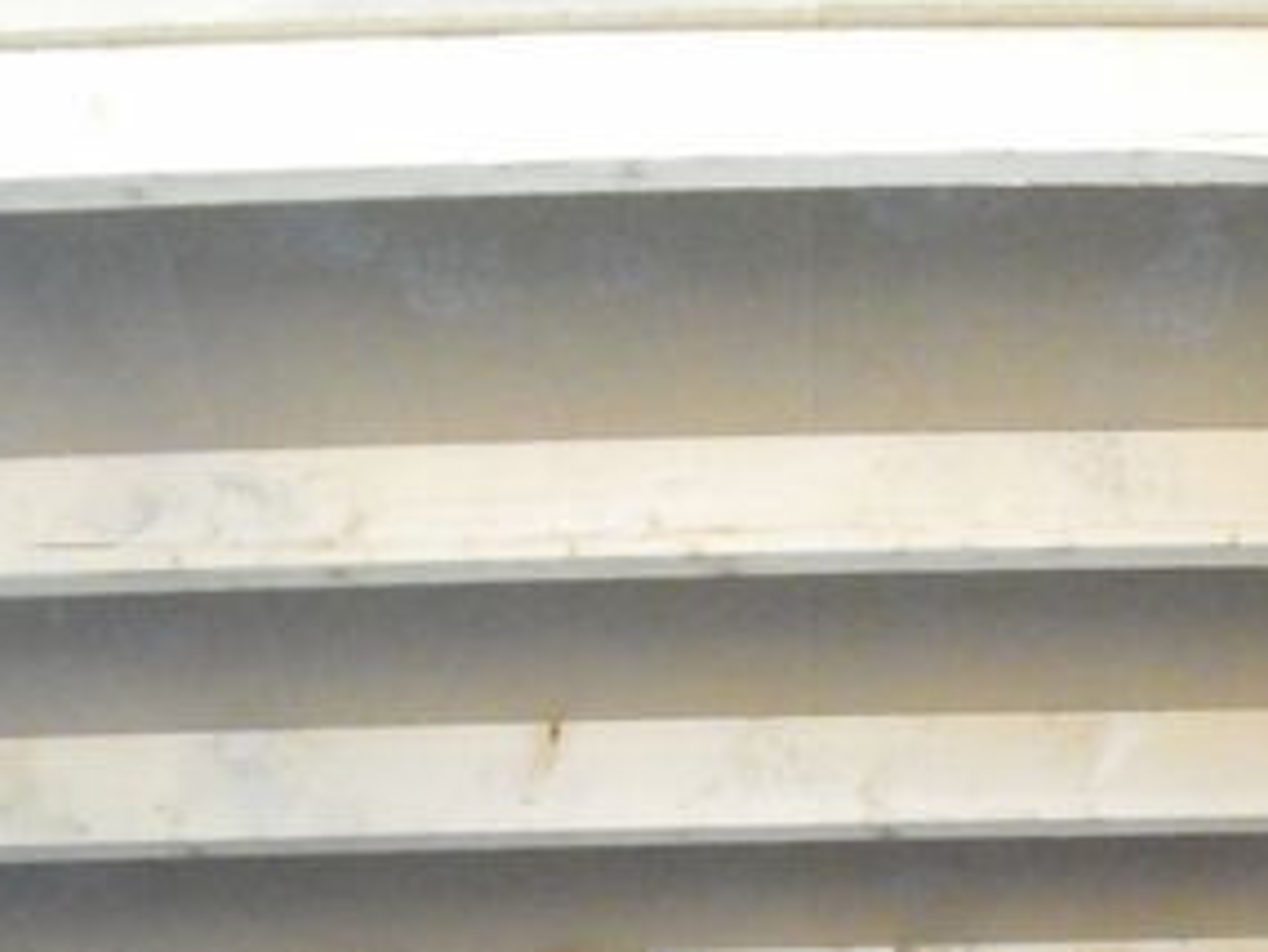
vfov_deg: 17.3
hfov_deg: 23.3
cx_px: 925
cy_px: 983
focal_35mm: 83
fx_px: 3042
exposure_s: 1/100
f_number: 2.7
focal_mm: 6.2
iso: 1600
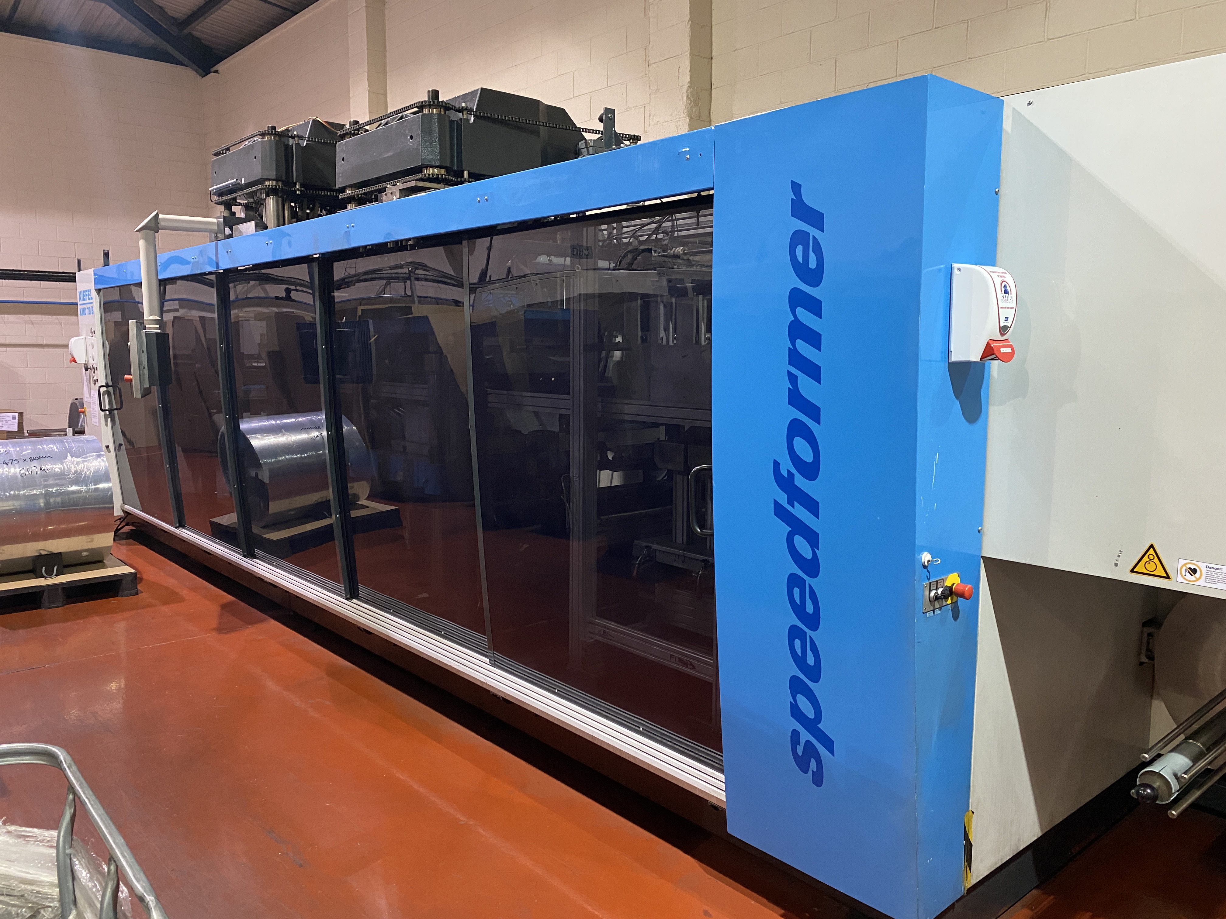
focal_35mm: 26
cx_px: 613
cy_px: 460
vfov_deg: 53.1
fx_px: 921
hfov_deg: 67.3
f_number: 1.8
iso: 400
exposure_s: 1/50
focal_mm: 4.25
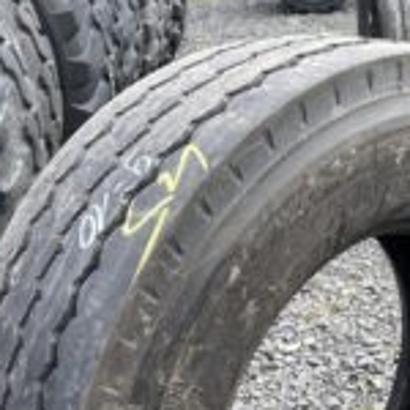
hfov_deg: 25.6
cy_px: 409
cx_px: 331
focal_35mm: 66
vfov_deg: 24.9
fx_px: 884
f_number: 1.8
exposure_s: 1/330
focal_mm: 4.25
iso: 32
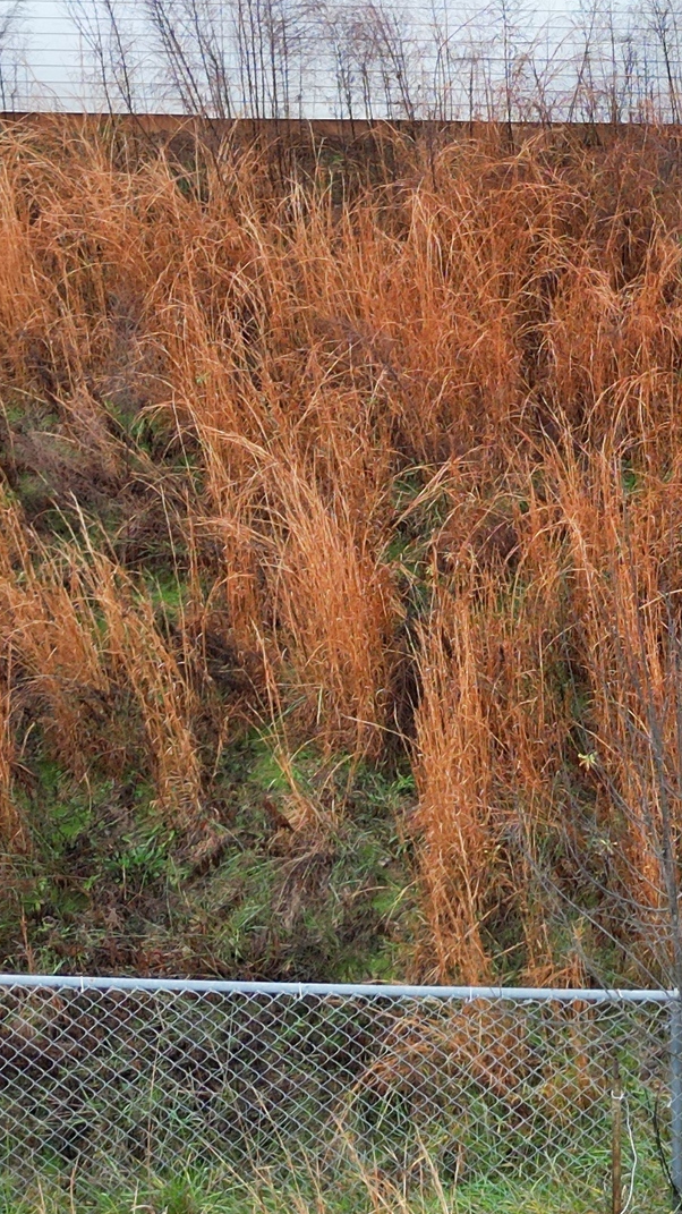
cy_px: 69
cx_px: 834
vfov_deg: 27.0
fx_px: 2413
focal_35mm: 75
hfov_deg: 15.5
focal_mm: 6.72
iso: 200
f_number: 1.7
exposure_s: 1/400
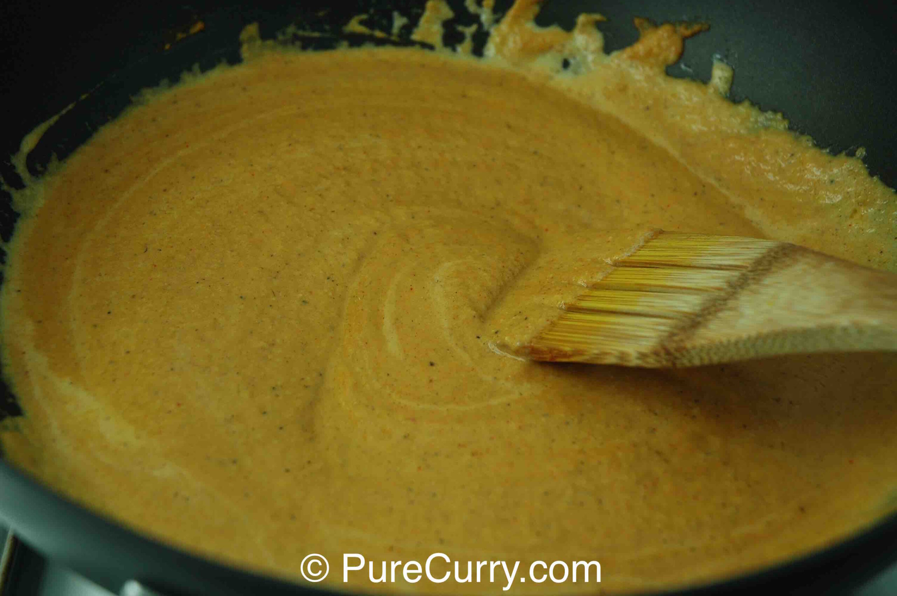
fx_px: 1718
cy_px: 298
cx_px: 448
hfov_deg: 29.3
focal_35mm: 69
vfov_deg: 19.7
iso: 400
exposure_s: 1/60
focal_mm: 46
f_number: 5
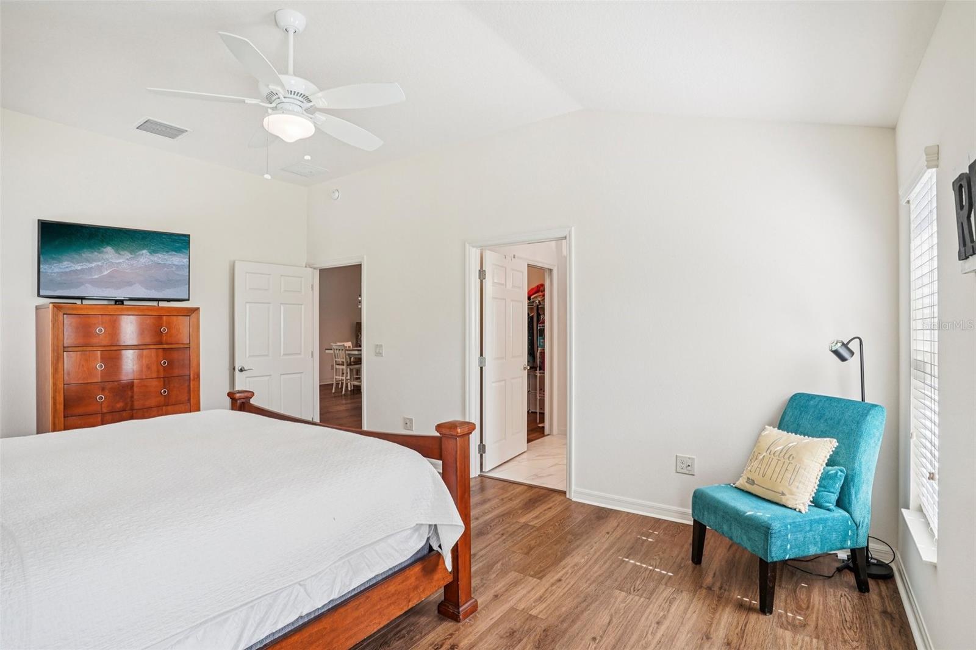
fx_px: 461
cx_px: 488
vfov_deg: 70.4
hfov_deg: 93.3
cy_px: 325
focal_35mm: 17
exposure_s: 1/30
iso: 400
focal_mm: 17
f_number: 8
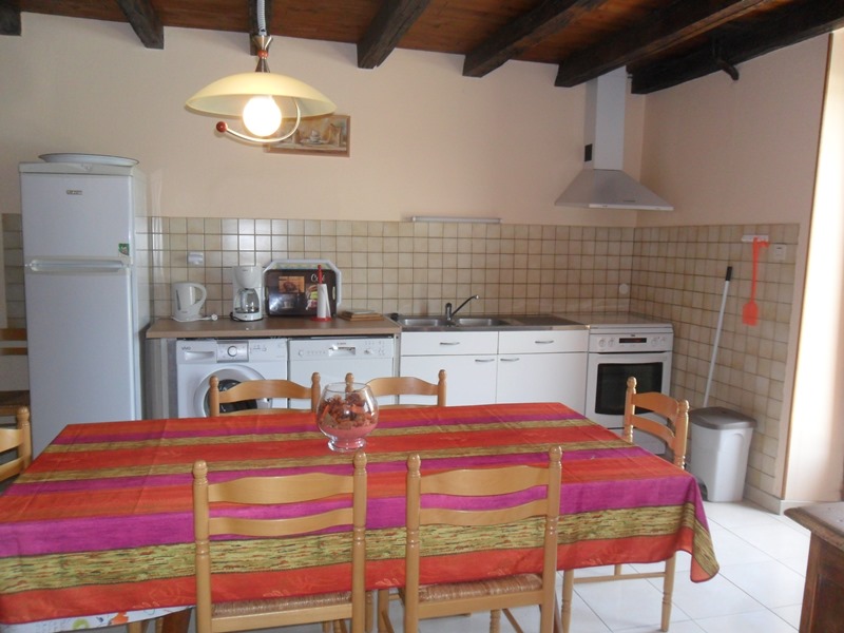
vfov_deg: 51.4
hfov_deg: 65.3
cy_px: 316
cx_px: 422
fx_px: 658
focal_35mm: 27
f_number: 3.5
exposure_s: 1/45
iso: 160
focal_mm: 4.9
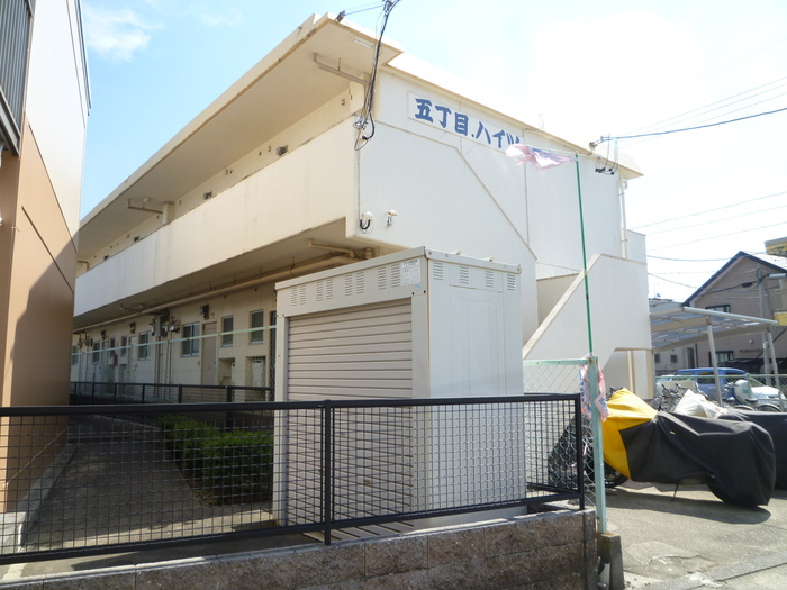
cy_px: 295
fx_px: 568
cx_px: 394
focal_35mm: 25
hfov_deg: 69.4
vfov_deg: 54.9
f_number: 4
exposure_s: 1/320
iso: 80
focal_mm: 4.5
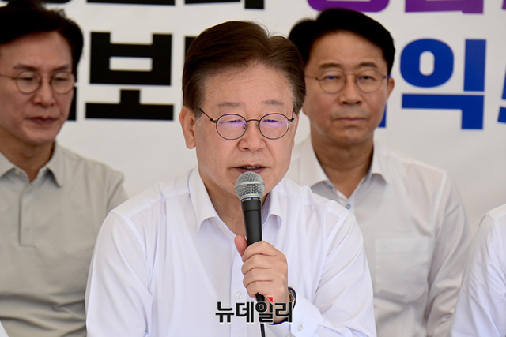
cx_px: 253
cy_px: 168
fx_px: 4358
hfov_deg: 6.6
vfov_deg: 4.4
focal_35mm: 310
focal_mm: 310
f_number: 9
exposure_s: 1/500
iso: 400
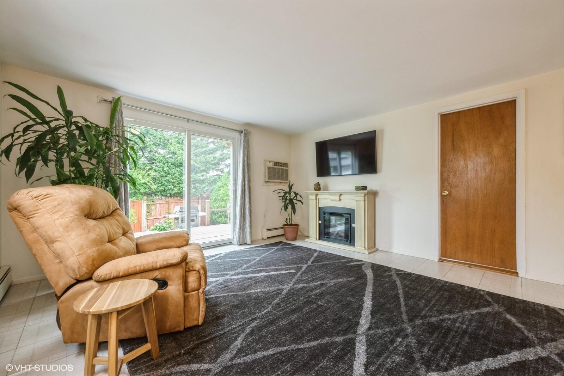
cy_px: 188
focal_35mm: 14
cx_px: 282
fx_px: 219
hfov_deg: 104.3
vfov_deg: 81.2
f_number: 11
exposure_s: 1/10
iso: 400
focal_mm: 14
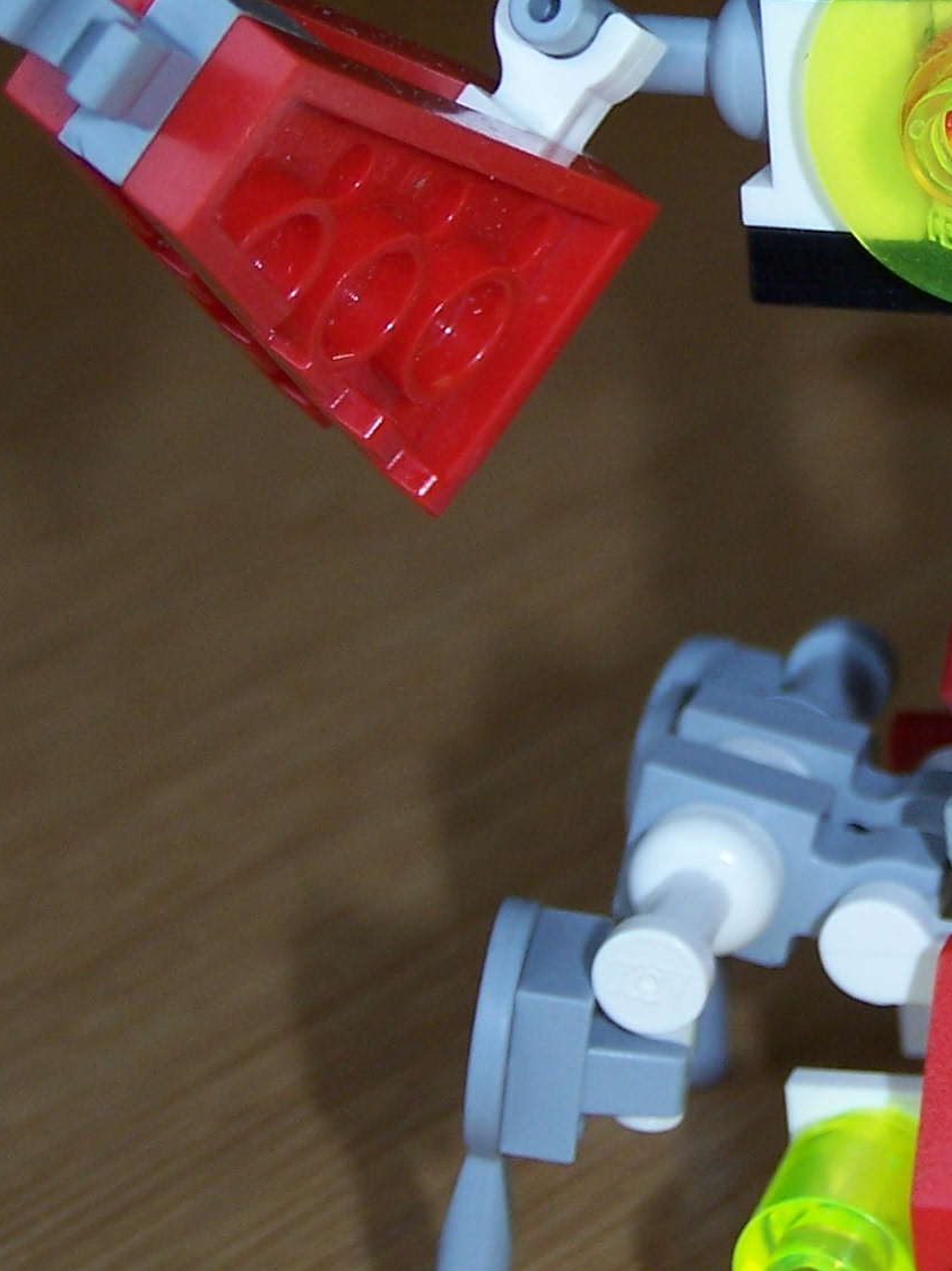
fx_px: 6308
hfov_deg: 8.6
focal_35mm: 172
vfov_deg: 11.5
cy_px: 280
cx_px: 971
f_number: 3.2
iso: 80
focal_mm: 12.4
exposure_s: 1/90
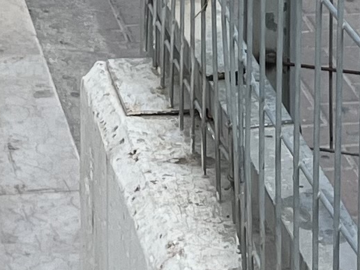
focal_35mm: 203
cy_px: -534
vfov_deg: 6.7
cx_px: 83
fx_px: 2111
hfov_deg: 9.7
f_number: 1.6
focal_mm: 5.1
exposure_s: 1/1325
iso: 50
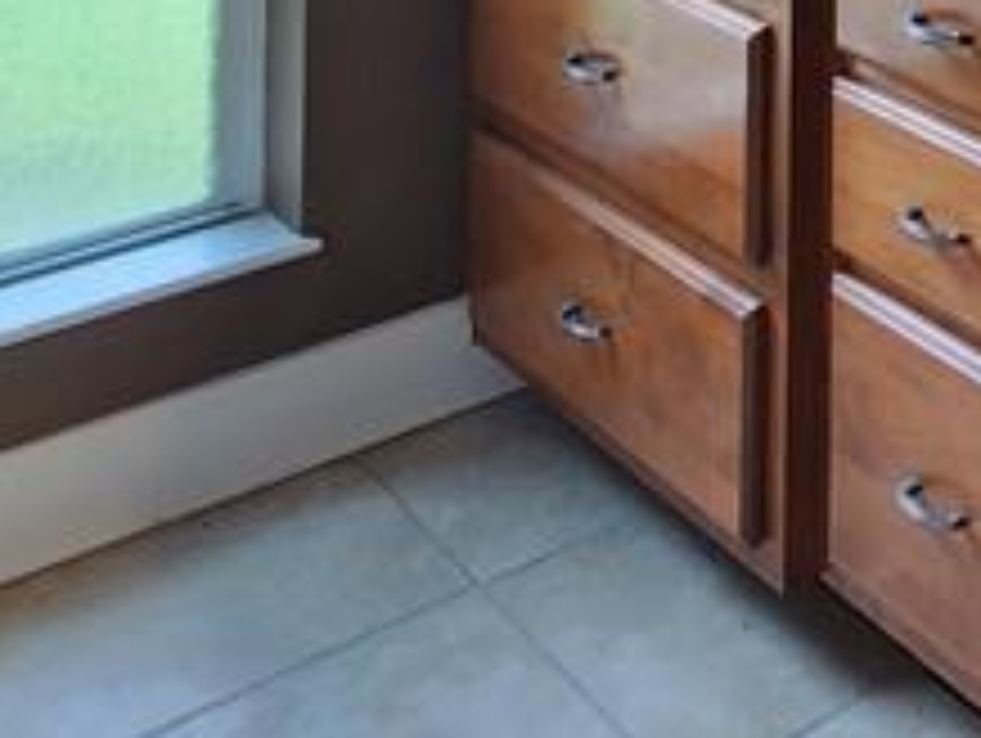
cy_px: -590
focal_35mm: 61
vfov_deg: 18.7
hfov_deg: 26.7
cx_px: 1282
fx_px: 1731
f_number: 2.2
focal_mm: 2.2
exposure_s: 1/60
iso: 125
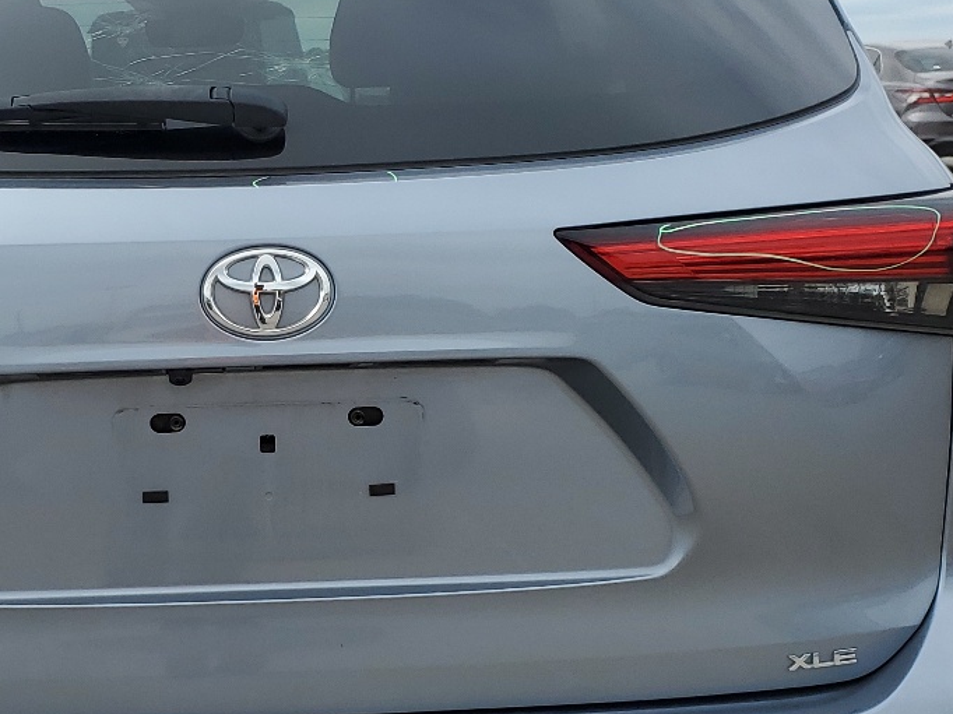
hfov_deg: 31.0
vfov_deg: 24.0
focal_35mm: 61
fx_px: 1679
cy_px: 421
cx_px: 201
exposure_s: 1/2500
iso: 50
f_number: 1.5
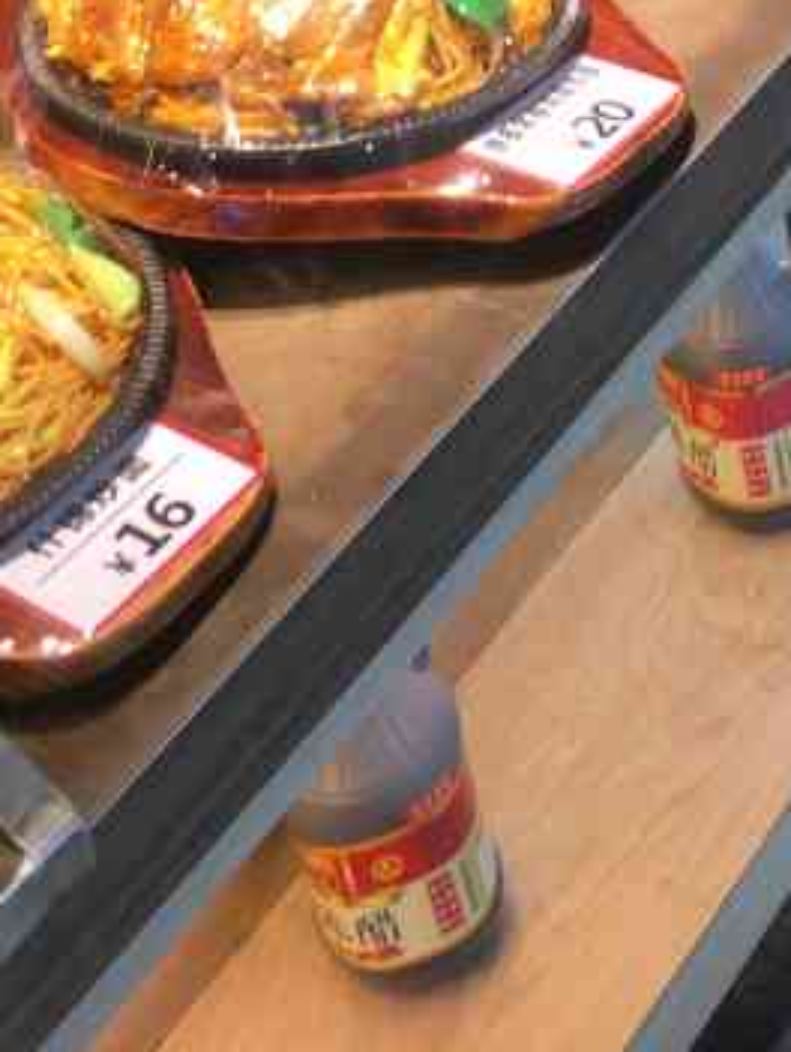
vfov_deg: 22.5
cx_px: 521
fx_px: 2342
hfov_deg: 19.1
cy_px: -331
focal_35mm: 77
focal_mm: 4.15
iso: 25
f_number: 2.2
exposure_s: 1/50
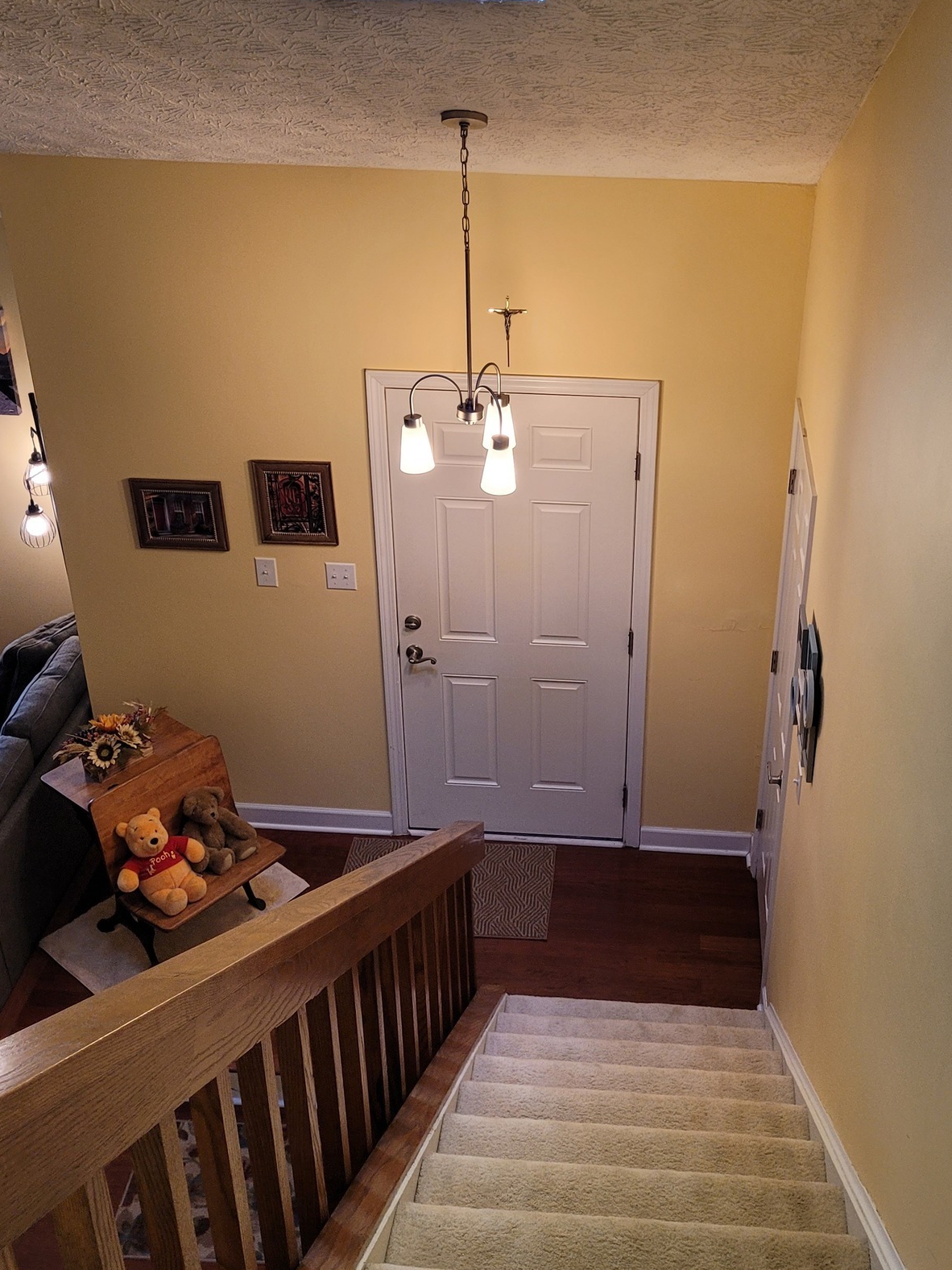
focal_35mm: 38
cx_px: 570
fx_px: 1393
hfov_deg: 37.6
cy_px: 523
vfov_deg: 48.7
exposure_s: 1/120
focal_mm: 5.4
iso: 200
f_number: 1.8
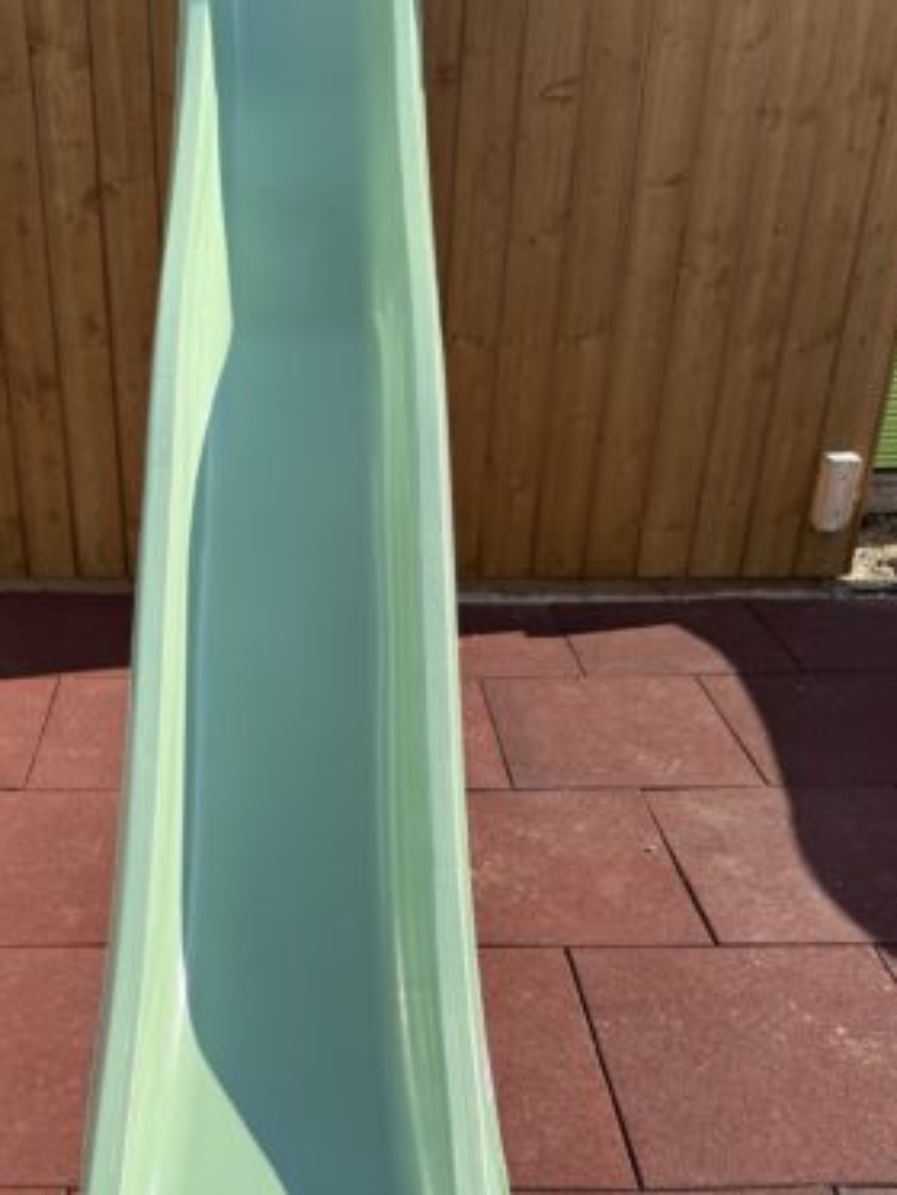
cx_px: 259
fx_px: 1243
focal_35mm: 36
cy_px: 686
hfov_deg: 38.9
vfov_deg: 51.2
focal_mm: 6.76
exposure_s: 1/2053
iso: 80
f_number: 1.78
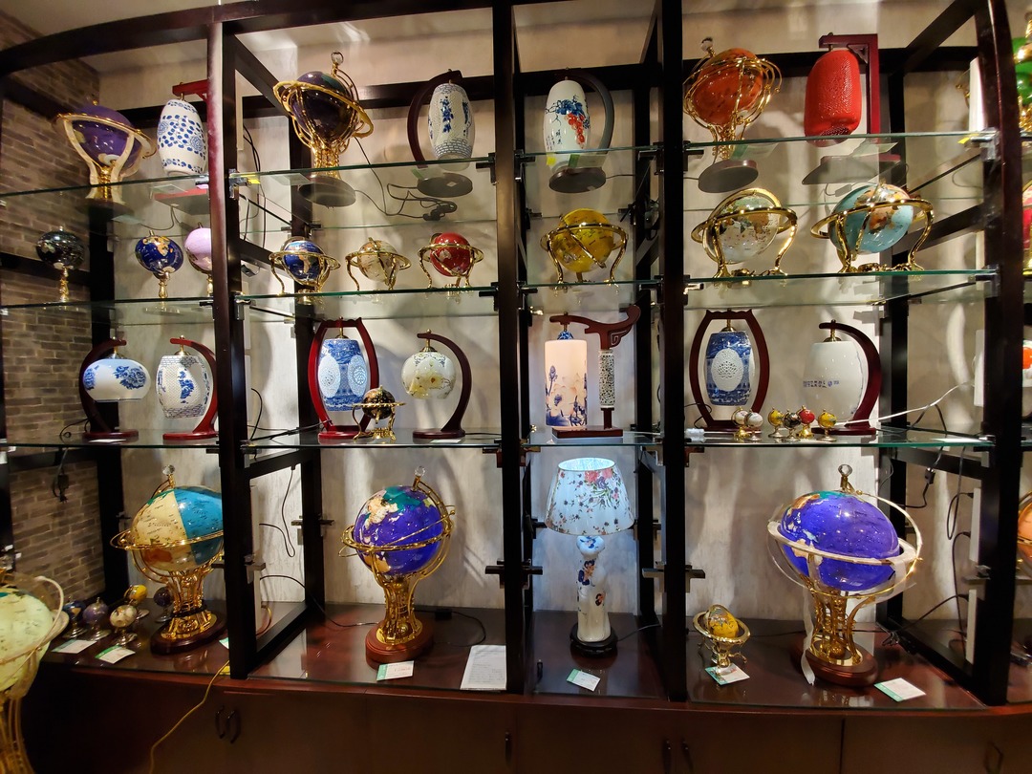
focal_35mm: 13
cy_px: 387
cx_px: 516
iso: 200
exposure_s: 1/50
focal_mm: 1.8
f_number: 2.2
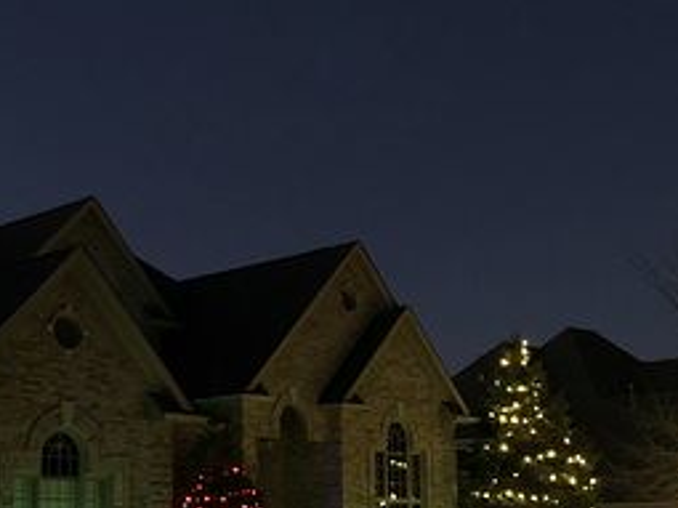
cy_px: 359
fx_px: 1292
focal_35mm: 66
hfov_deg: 29.2
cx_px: 218
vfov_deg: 22.1
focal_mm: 3.99
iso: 100
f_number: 1.8
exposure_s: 1/4
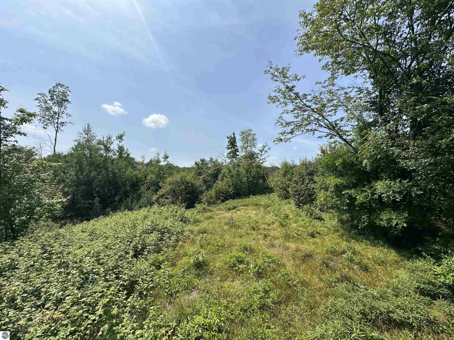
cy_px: 170
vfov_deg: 85.7
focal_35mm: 14
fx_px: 184
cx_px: 227
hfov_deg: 102.1
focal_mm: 2.22
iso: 50
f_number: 2.2
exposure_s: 1/3300
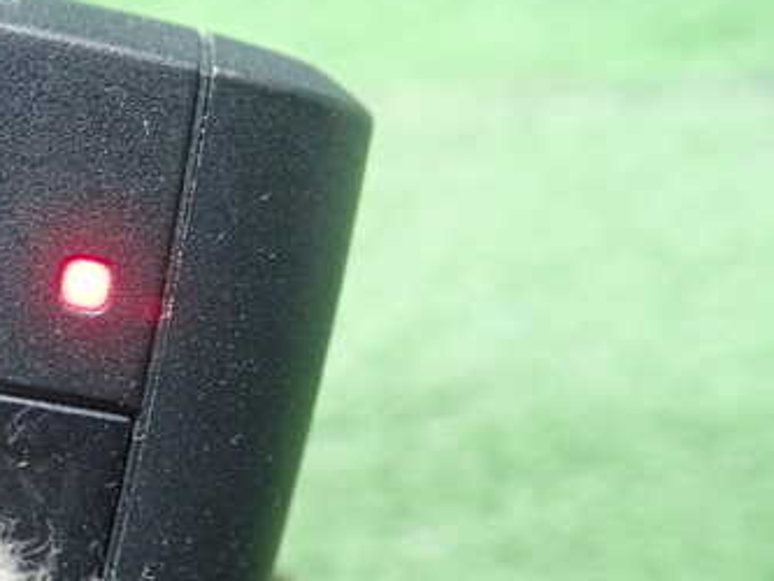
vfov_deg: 27.0
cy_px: 286
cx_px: 114
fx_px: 1208
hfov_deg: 34.0
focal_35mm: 54
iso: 800
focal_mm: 5.5
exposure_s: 1/60
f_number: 2.3
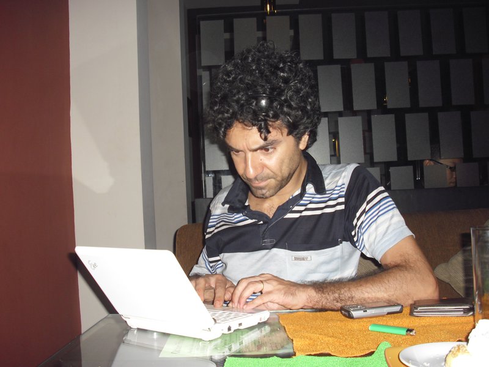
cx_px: 244
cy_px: 184
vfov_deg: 37.7
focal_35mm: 38
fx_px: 537
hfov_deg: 49.0
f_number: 2.8
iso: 100
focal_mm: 6.2
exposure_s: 1/60
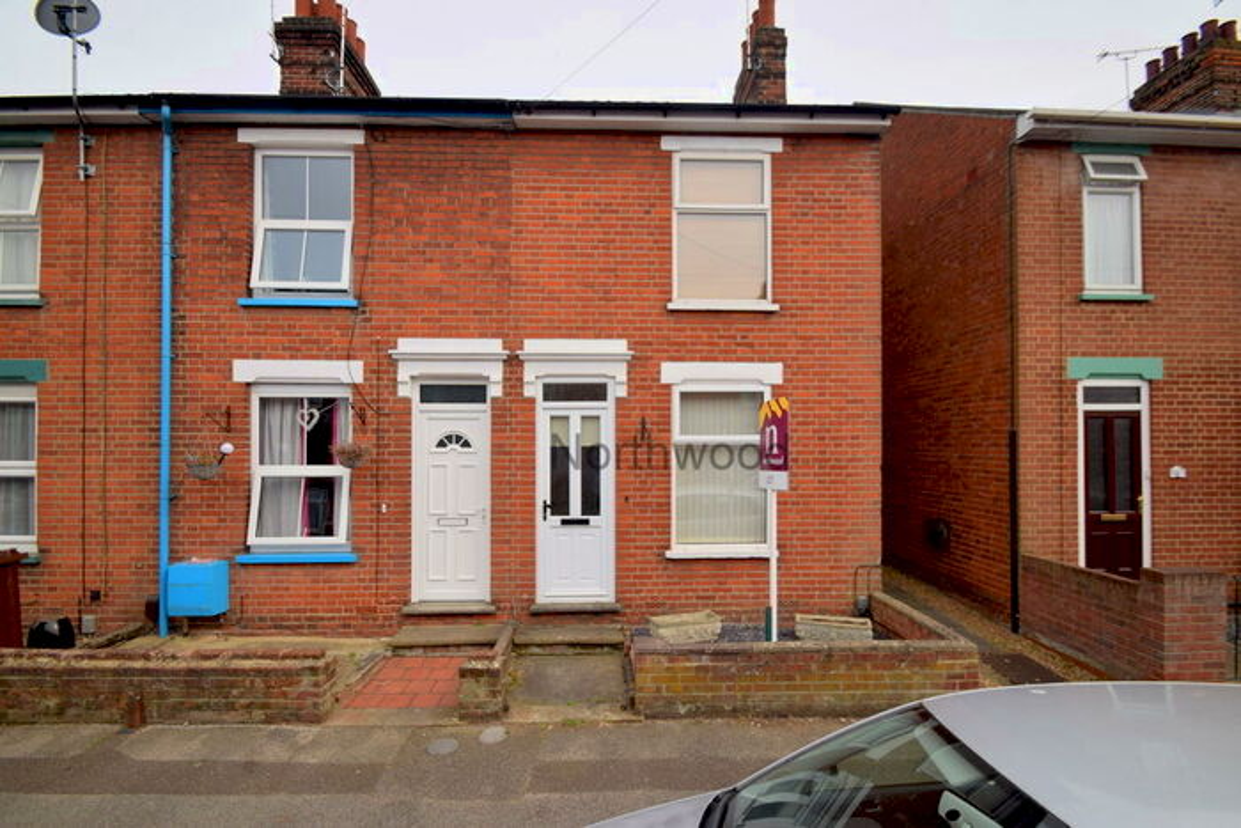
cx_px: 620
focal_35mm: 15
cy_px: 414
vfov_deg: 77.4
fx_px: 517
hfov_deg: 100.4
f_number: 6.3
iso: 100
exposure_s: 1/160
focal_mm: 10
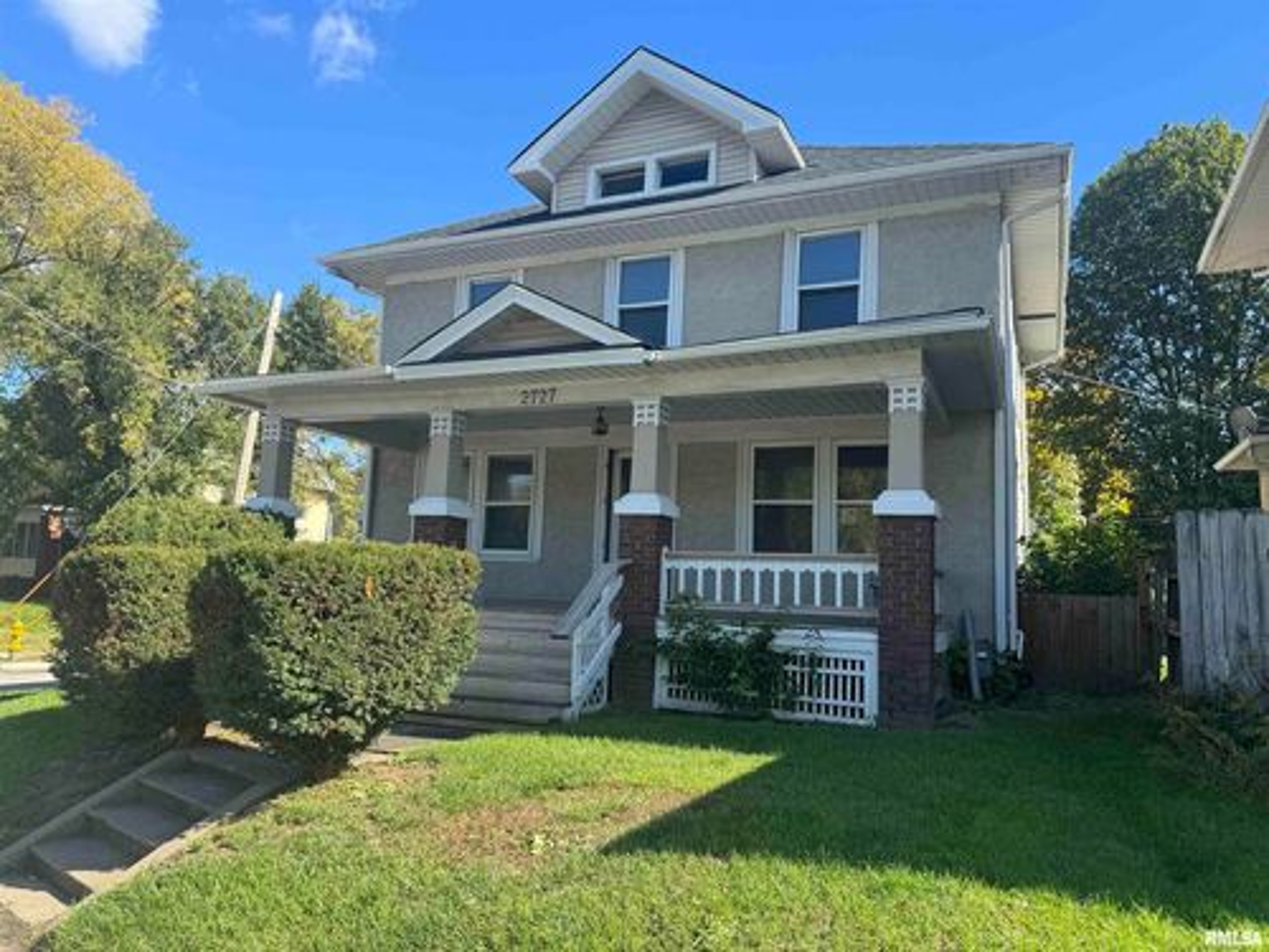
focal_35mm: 24
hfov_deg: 71.6
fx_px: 880
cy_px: 476
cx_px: 634
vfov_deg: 56.8
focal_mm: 6.86
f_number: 1.78
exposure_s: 1/1488
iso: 80
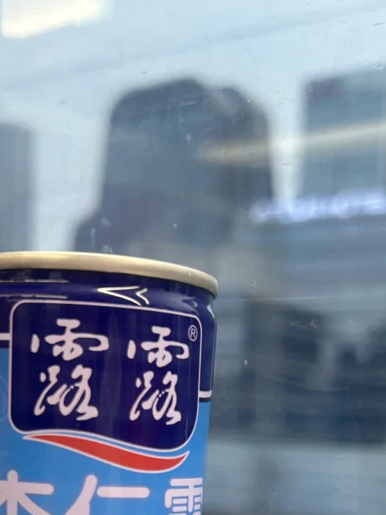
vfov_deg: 31.2
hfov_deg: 26.1
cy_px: 543
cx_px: 171
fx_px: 833
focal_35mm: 56
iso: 100
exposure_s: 1/82
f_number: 1.5
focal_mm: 5.7
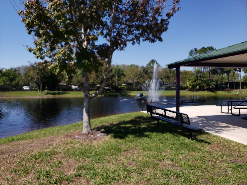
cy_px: 92
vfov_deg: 53.1
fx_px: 186
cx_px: 124
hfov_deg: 67.3
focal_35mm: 26
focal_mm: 4.3
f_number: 1.5
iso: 50
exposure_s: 1/3000
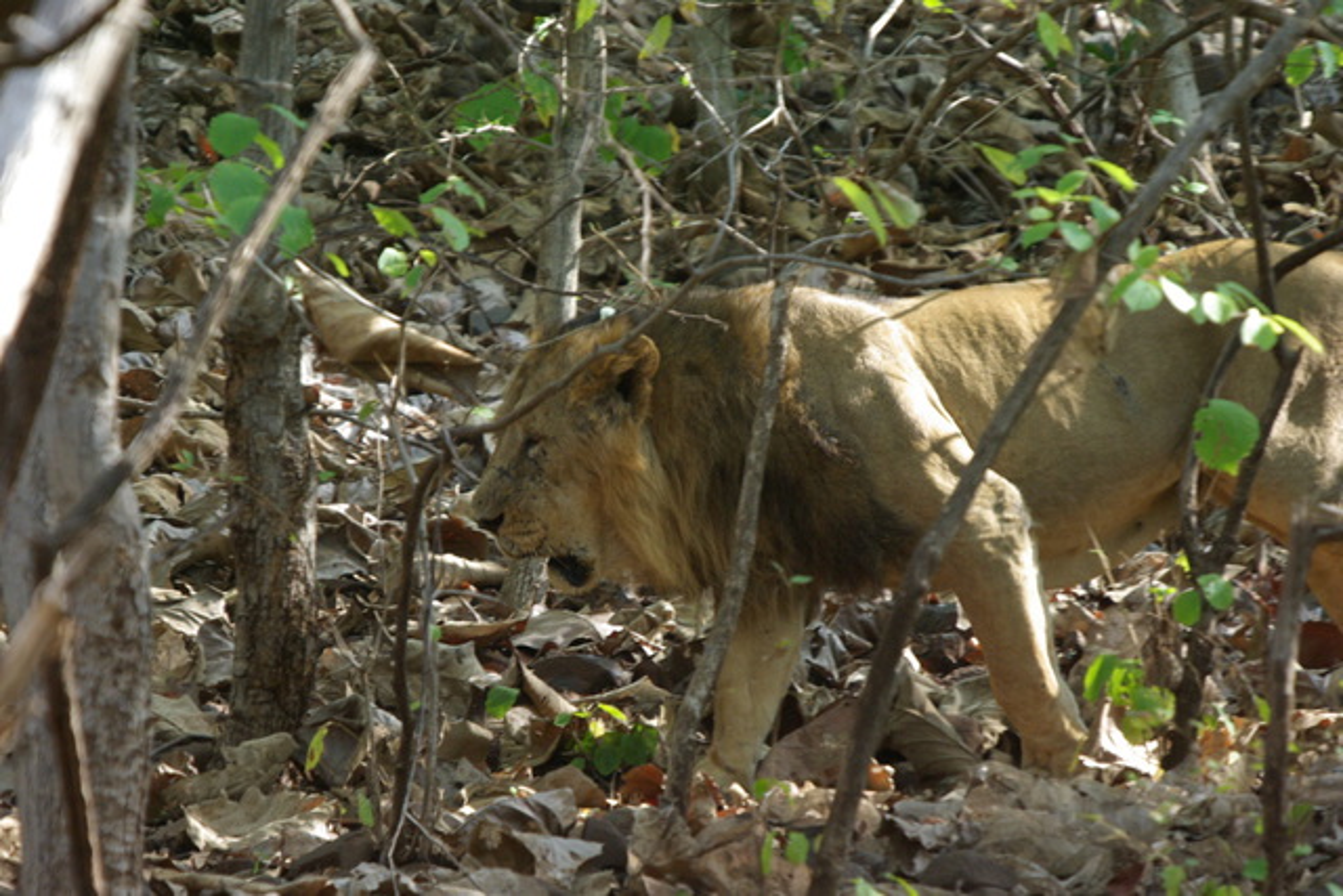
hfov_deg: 5.1
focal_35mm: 405
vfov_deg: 3.4
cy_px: 448
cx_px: 672
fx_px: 15111
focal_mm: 270
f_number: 5.6
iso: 400
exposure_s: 1/180
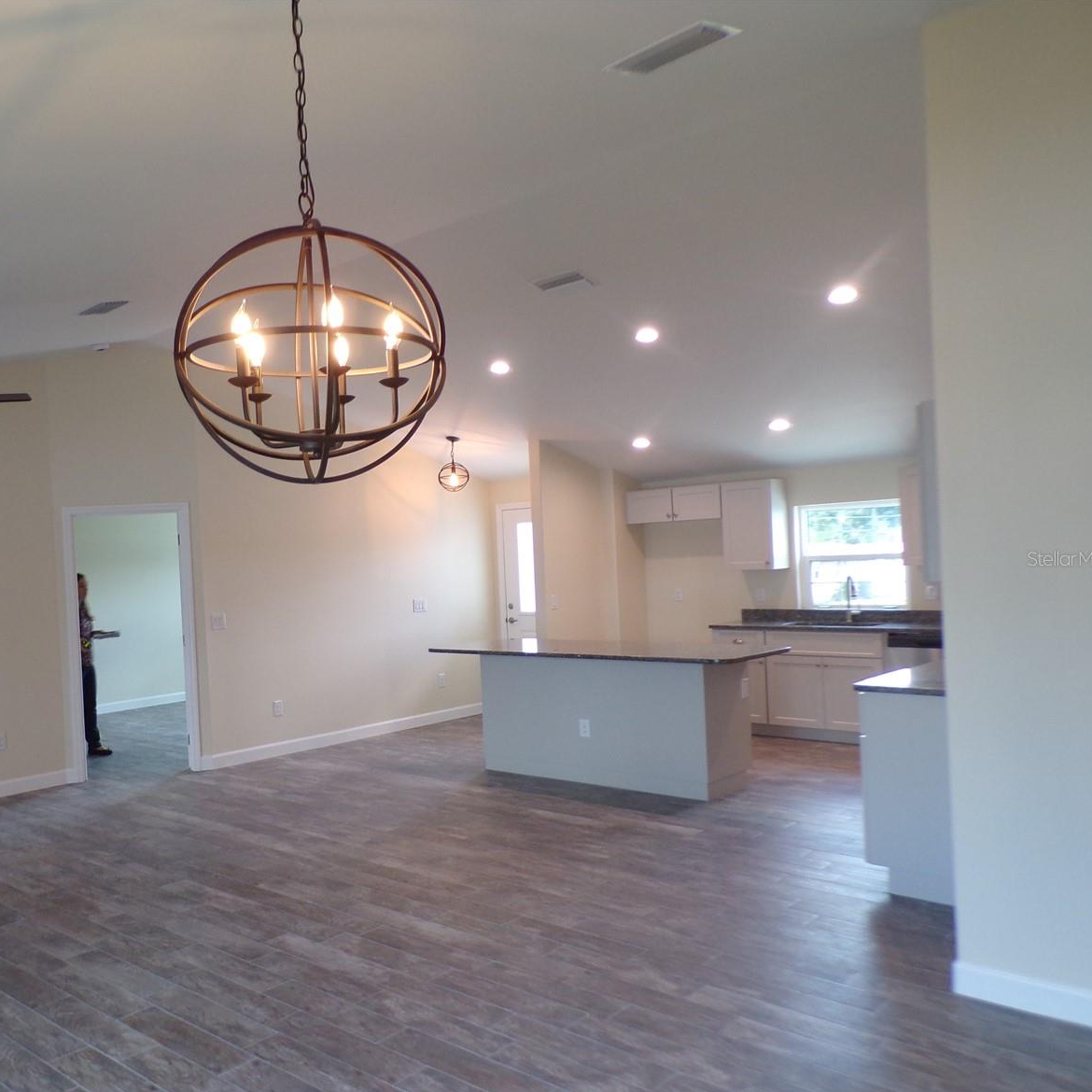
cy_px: 558
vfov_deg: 55.6
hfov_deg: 54.6
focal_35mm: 29
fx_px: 1035
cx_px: 369
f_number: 3
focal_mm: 4.3
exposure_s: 1/34
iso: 138
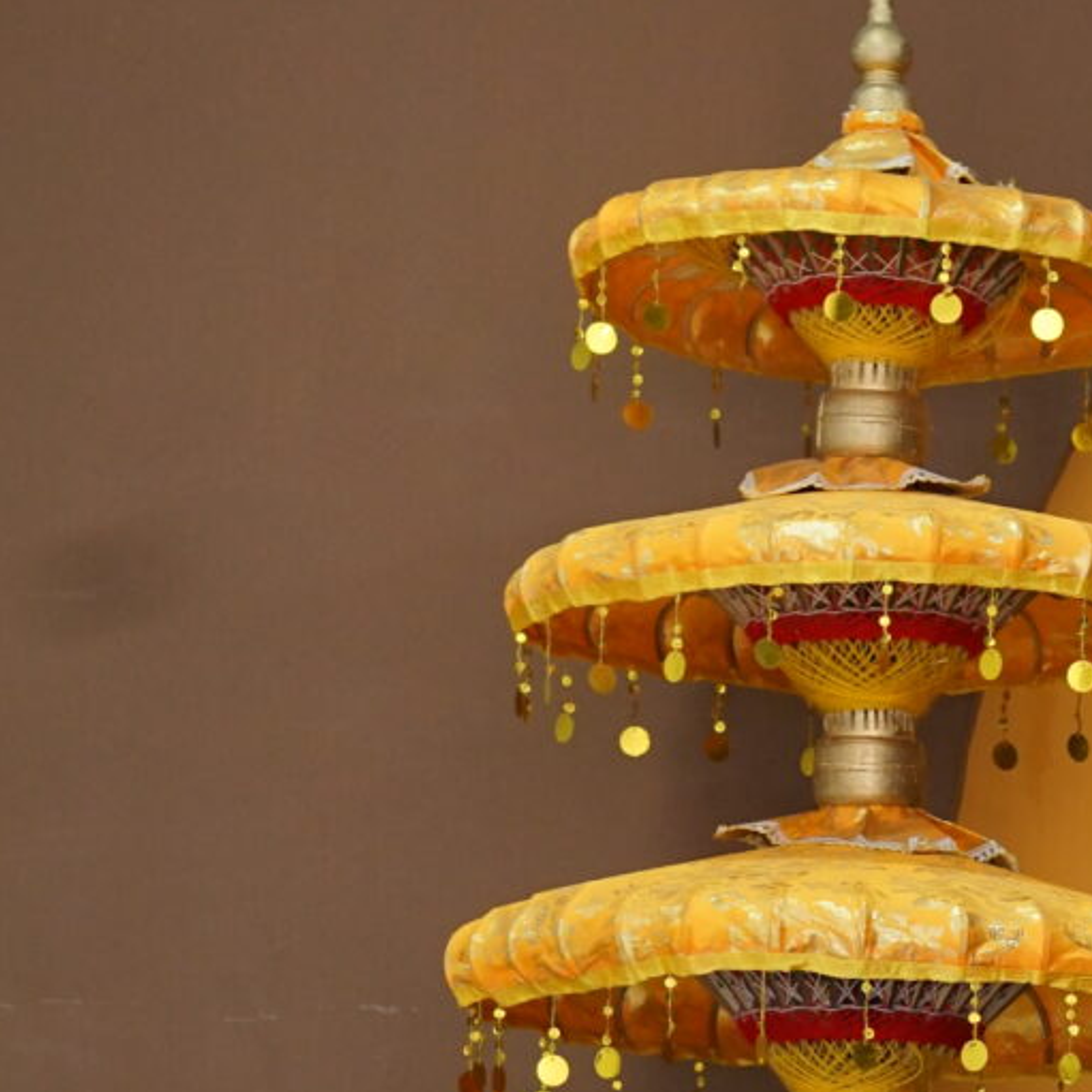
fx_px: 7602
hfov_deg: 8.0
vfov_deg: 7.9
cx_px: 1716
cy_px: 2030
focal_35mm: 213
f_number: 4
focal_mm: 50
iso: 800
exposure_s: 1/160
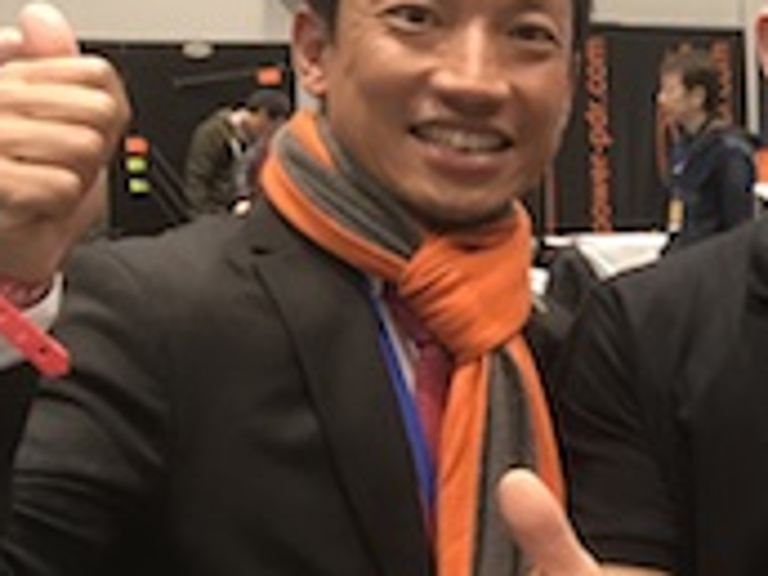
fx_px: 1731
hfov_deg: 22.8
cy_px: 317
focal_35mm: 78
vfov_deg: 18.9
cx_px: 942
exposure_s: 1/15
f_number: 1.8
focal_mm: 3.99
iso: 64
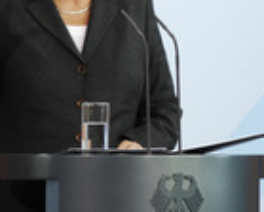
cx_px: 227
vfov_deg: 6.2
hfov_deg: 7.7
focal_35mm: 250
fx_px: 1955
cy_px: 19
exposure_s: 1/250
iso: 640
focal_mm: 55
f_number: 4
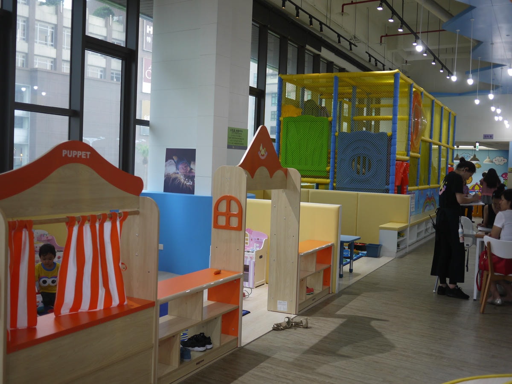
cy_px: 192
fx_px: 592
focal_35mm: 40
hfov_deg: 46.8
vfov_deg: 36.0
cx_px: 256
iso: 160
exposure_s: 1/125
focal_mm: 20
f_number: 1.7
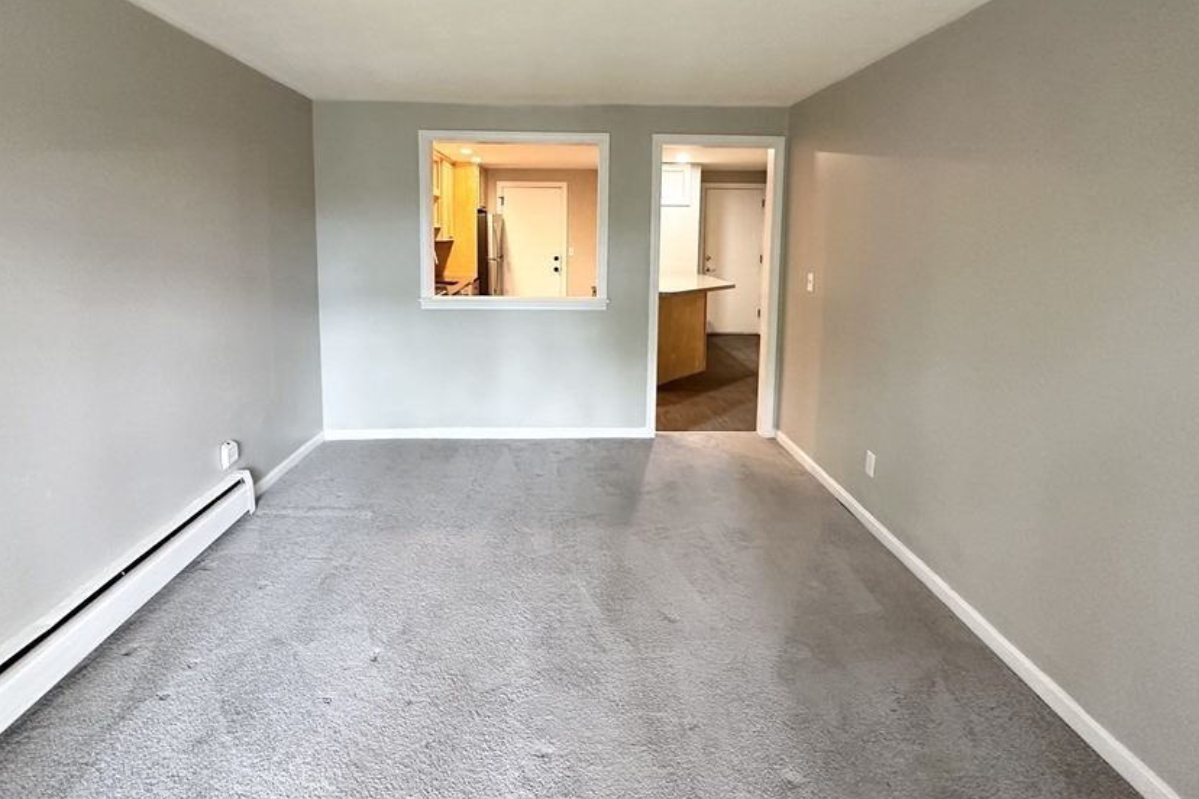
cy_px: 288
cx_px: 578
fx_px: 599
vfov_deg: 66.1
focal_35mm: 18
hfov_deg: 90.0
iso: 500
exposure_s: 1/60
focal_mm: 2.22
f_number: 2.2
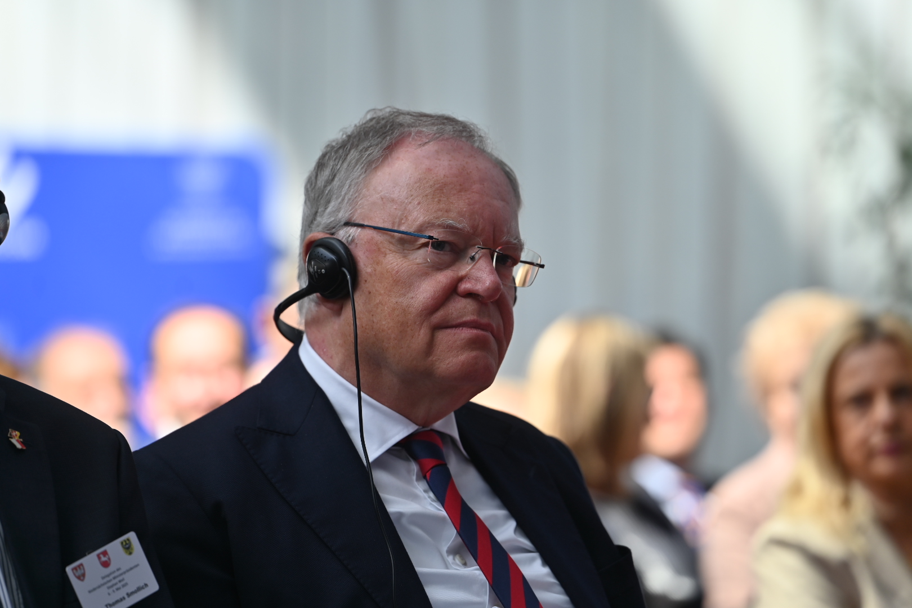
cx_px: 456
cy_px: 304
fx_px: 4560
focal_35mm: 180
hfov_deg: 11.4
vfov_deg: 7.6
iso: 100
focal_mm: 180
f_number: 3.5
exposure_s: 1/250
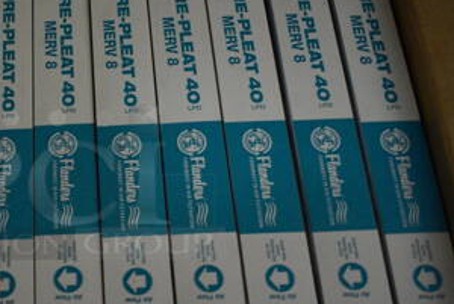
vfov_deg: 22.3
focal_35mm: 61
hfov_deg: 31.5
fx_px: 770
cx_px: 58
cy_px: 180
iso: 3200
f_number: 3.8
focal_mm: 20
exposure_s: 1/20
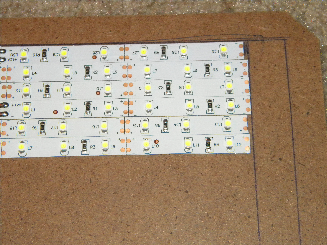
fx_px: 784
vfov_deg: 17.8
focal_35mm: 83
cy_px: 122
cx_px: 164
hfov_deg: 23.6
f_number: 4.5
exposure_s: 1/30
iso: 400
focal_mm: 15.1
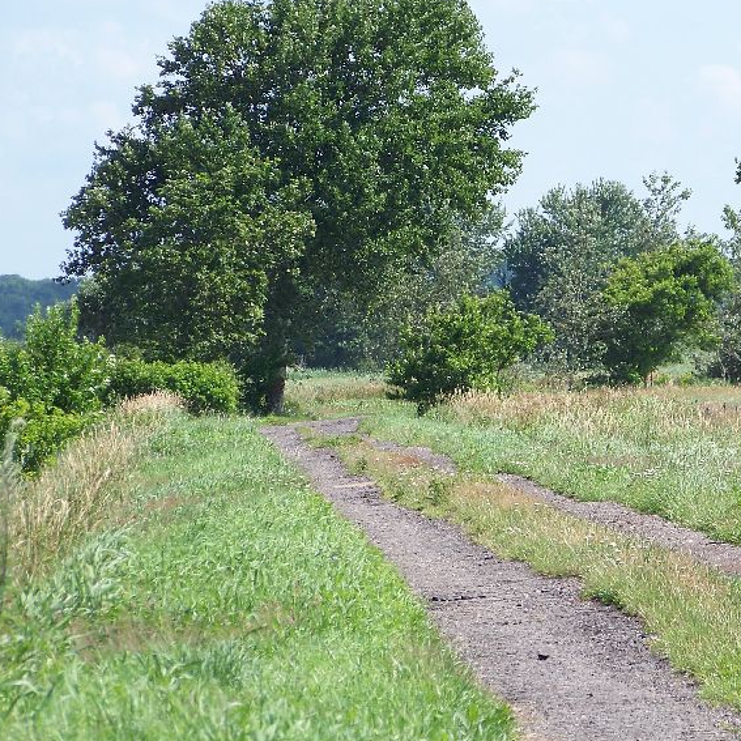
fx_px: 8840
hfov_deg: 4.8
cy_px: 324
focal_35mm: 365
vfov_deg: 4.8
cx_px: 571
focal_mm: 37.4
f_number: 3.6
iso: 64
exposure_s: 1/400
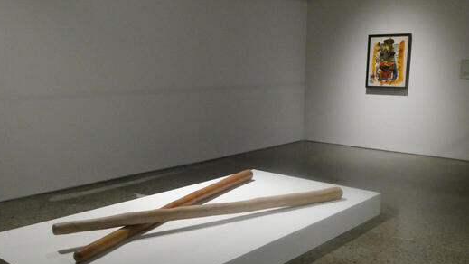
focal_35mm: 37
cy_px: 165
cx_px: 230
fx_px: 460
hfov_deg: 54.0
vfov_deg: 31.8
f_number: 3.6
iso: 1250
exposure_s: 1/80
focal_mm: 5.8
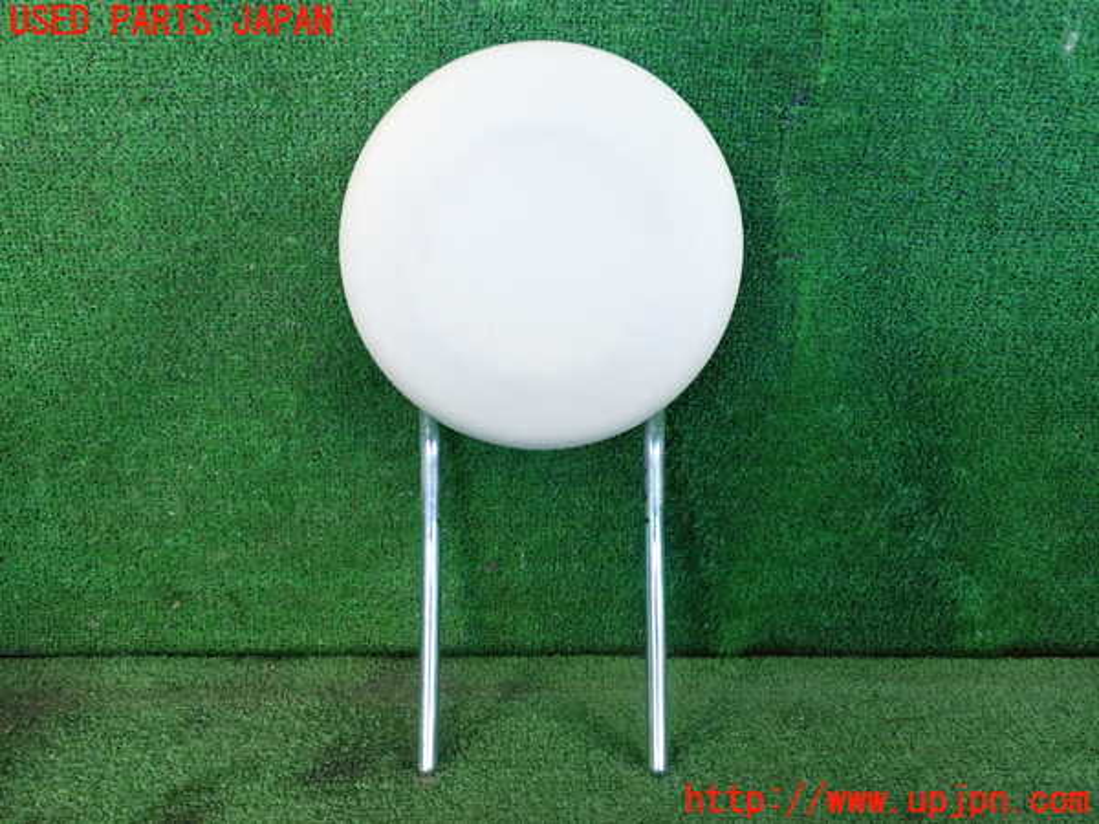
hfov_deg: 60.0
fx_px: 952
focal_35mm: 30
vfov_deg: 46.8
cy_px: 412
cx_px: 550
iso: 800
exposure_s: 1/125
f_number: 2.3
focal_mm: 5.4
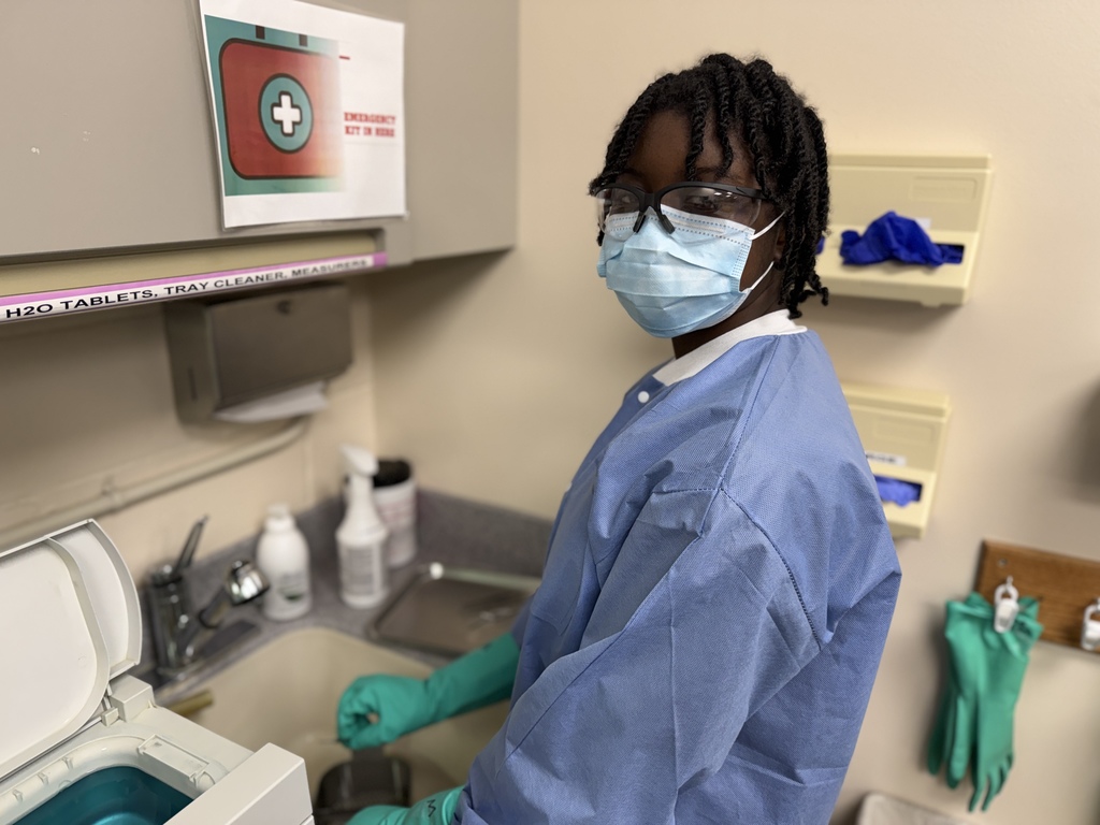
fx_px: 763
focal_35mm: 24
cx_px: 550
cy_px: 412
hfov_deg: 71.6
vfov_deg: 56.8
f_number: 1.78
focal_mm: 6.76
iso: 160
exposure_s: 1/120
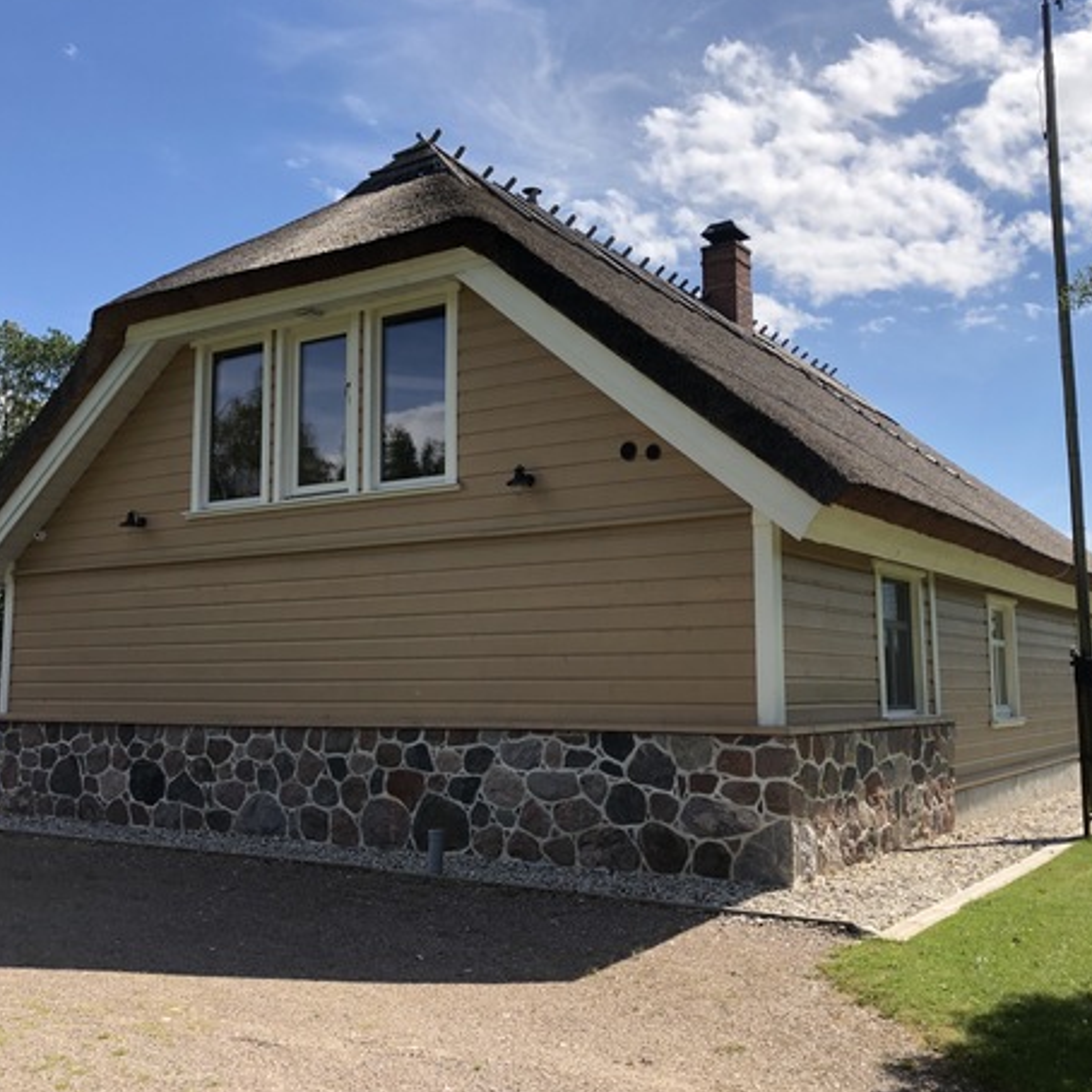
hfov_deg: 48.4
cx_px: 532
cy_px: 546
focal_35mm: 34
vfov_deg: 48.5
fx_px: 1213
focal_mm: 3.99
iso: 20
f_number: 1.8
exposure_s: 1/1845
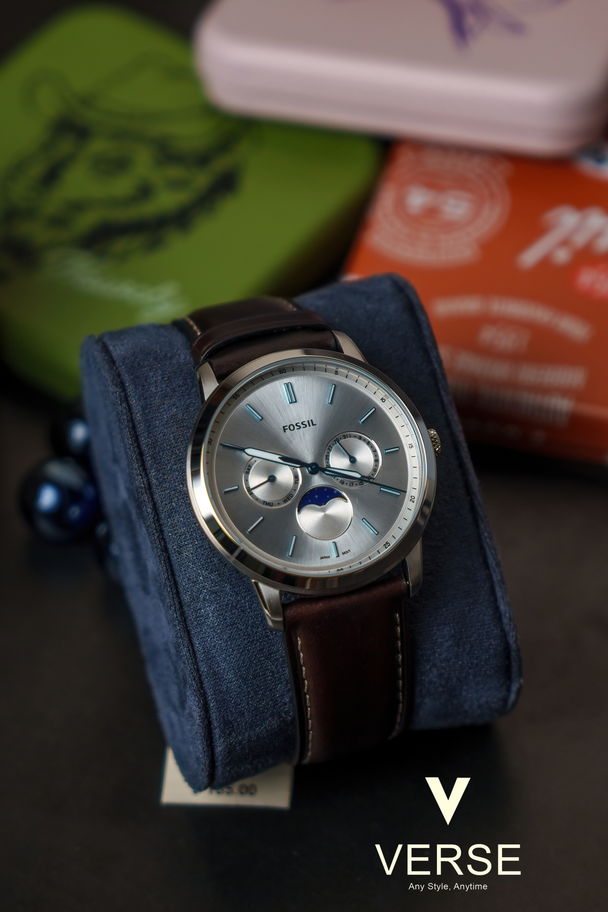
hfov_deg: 13.0
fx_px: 2660
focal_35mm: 105
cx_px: 304
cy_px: 456
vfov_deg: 19.5
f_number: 4
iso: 160
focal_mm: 70
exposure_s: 1/60
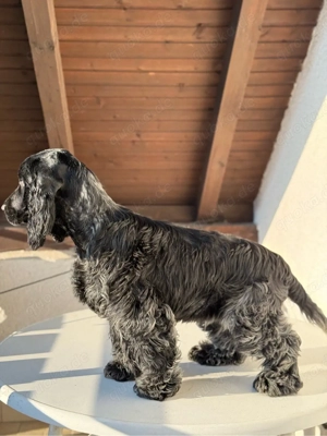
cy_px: 218
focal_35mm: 48
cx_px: 164
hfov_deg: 30.3
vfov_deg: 39.7
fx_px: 605
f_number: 1.78
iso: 100
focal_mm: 6.76
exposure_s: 1/557
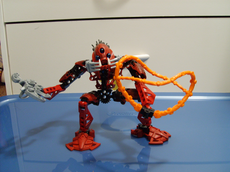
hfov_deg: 52.6
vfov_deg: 40.7
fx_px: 233
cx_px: 115
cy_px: 86
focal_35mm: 35
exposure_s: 1/4
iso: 140
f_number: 2.8
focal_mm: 5.8
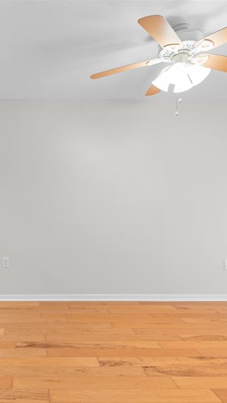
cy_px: 208
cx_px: 29
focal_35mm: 26
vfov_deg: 71.9
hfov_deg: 41.4
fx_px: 278
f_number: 9
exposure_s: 2.5
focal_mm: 16
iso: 250
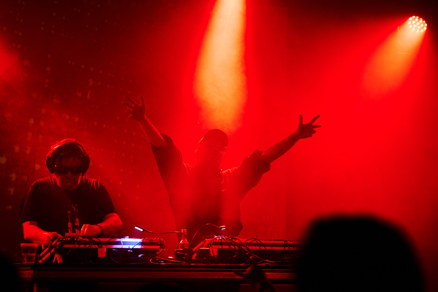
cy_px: 146
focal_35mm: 115
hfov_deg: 17.8
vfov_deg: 11.9
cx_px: 219
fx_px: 1399
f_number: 4
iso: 500
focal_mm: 115
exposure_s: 1/250
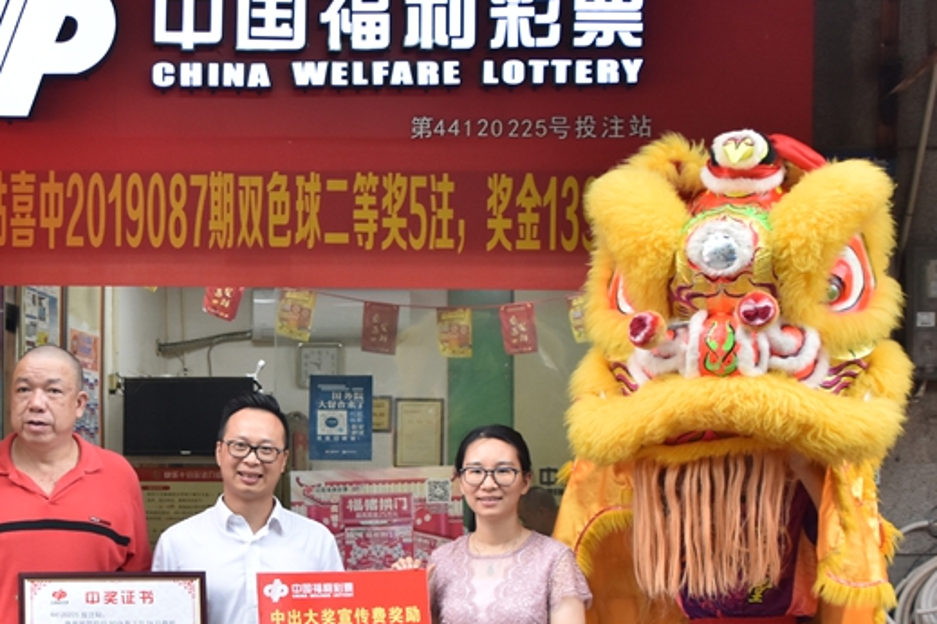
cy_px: 520
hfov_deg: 25.7
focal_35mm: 77
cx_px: 139
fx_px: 2004
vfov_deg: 17.5
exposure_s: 1/160
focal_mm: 26
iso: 400
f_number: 4
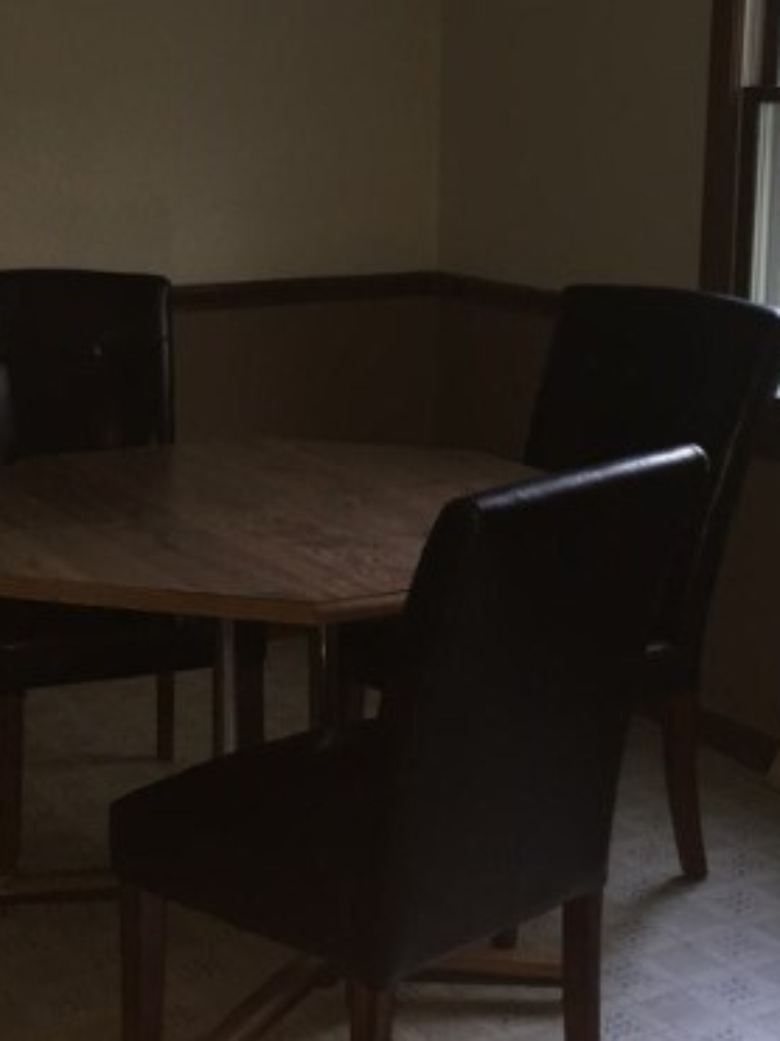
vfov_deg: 32.1
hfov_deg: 24.3
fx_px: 1804
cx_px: 283
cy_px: 398
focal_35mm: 60
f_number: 2.2
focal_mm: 4.15
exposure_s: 1/16
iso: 80
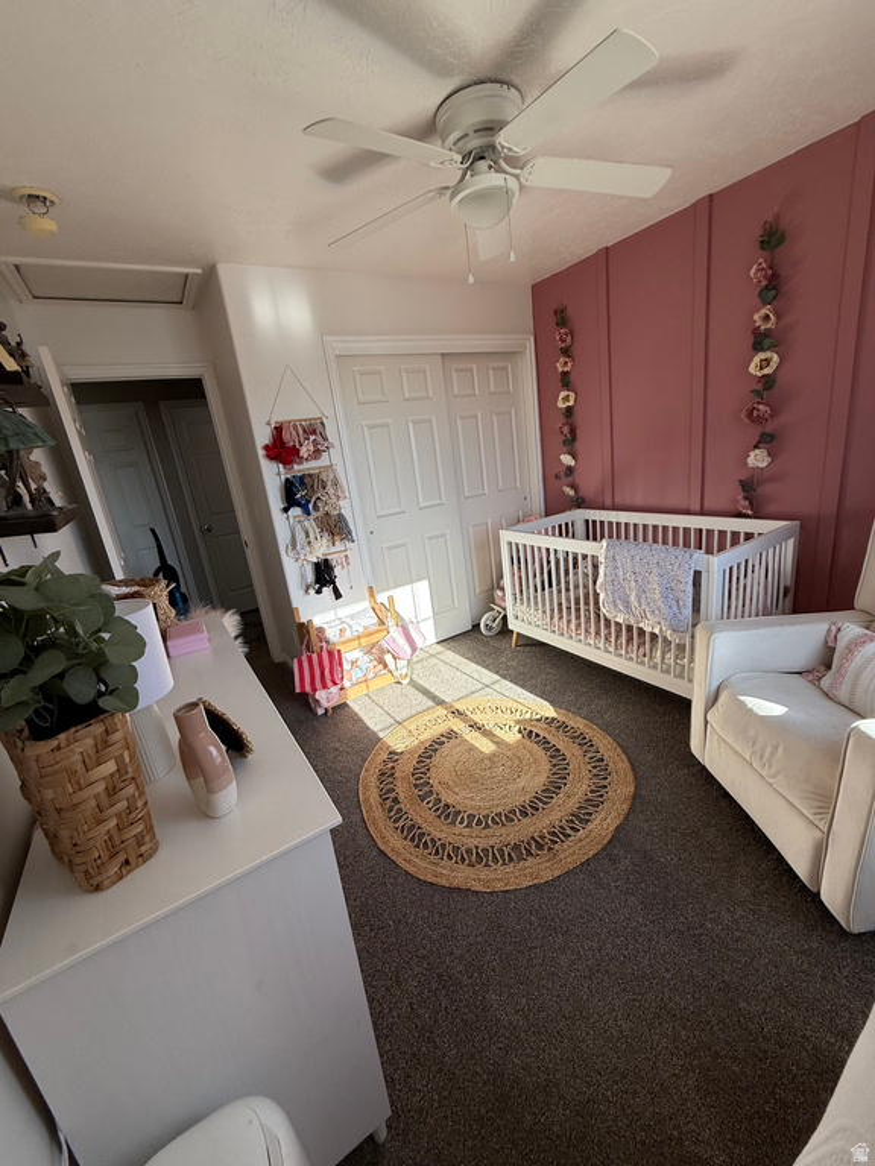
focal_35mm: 14
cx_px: 438
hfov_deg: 85.7
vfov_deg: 102.1
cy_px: 583
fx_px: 472
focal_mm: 2.22
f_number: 2.2
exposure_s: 1/347
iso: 64
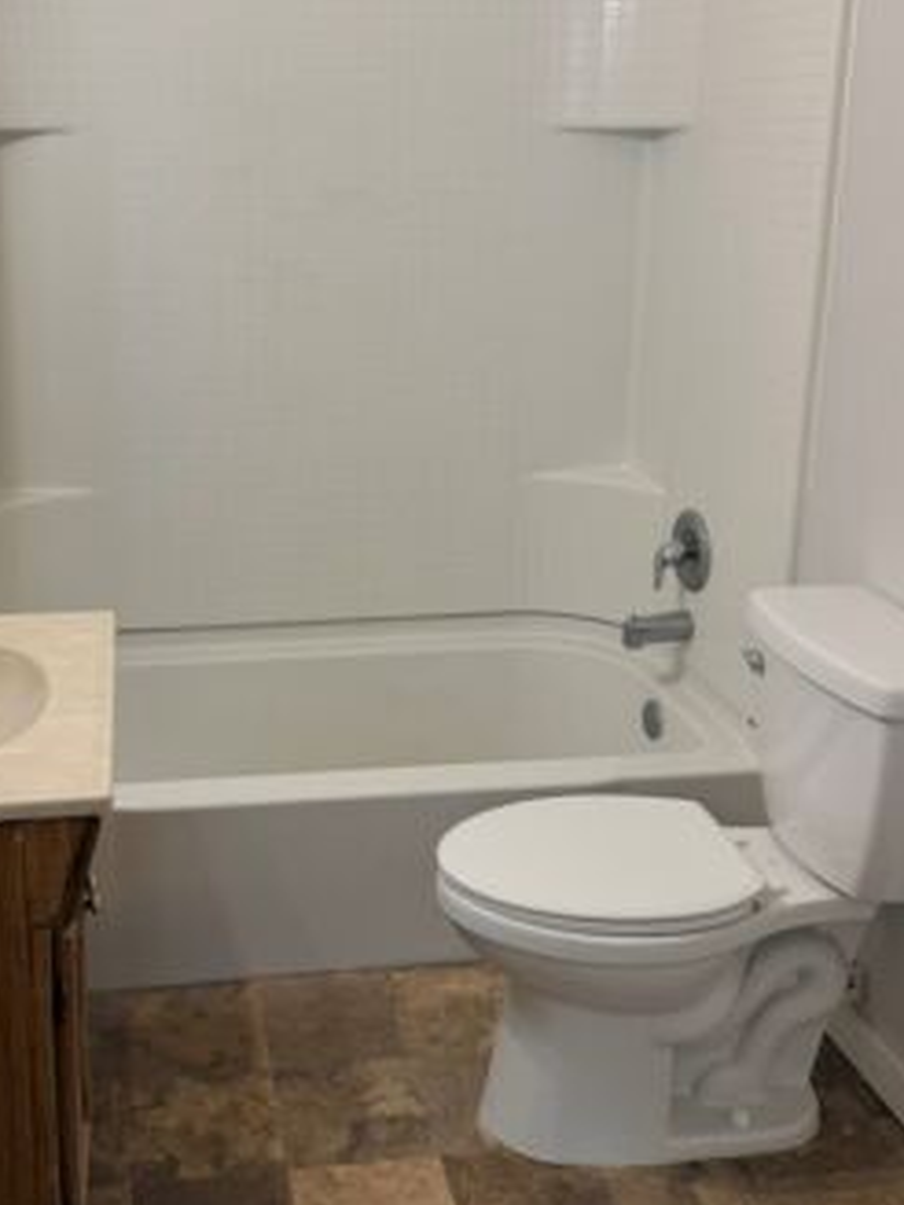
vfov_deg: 47.7
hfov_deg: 36.4
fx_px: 1358
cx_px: 298
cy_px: 498
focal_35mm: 39
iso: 100
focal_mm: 6.76
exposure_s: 1/120
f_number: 1.78
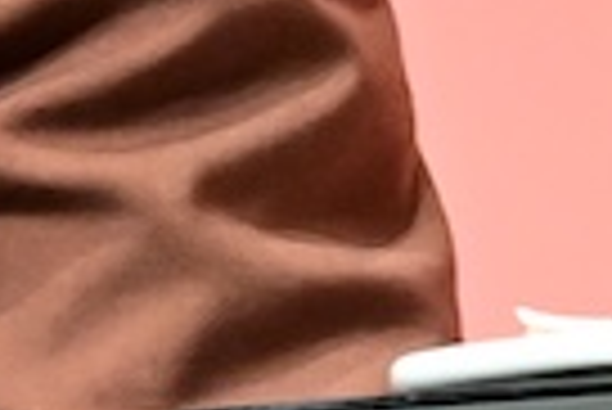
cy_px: -507
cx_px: -904
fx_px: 39414
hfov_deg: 0.9
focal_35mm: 2316
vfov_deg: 0.6
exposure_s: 1/160
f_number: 11
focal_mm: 210
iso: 6400
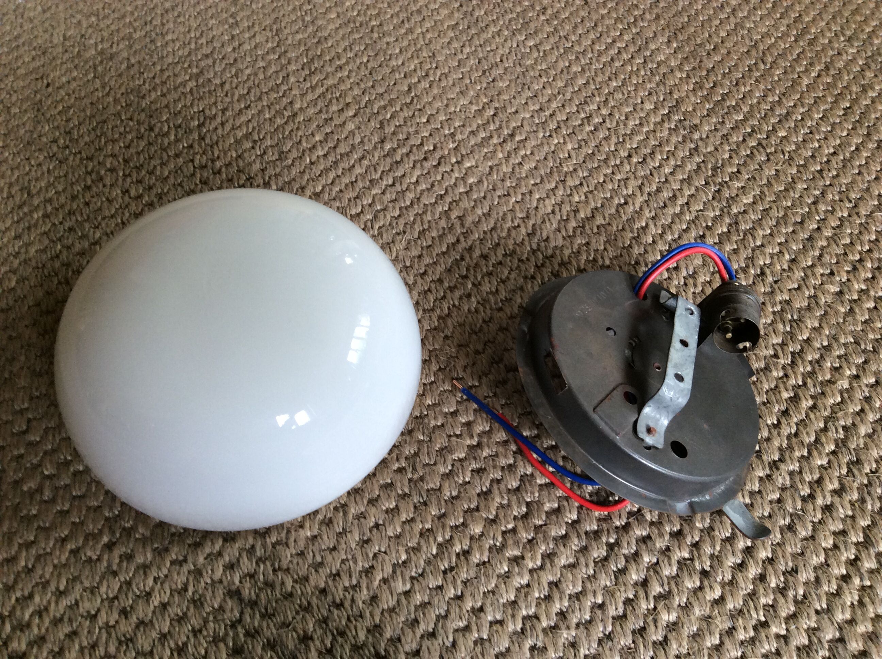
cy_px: 330
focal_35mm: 32
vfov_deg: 44.1
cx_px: 441
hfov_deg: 56.9
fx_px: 814
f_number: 2.4
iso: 64
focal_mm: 3.3
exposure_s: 1/25
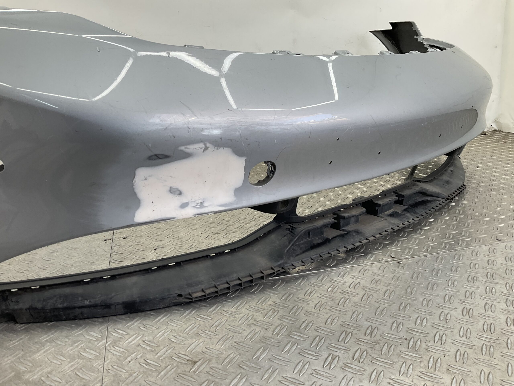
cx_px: 257
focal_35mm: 29
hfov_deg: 61.7
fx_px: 431
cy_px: 193
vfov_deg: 48.2
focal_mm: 3
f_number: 1.8
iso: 16
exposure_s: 1/101
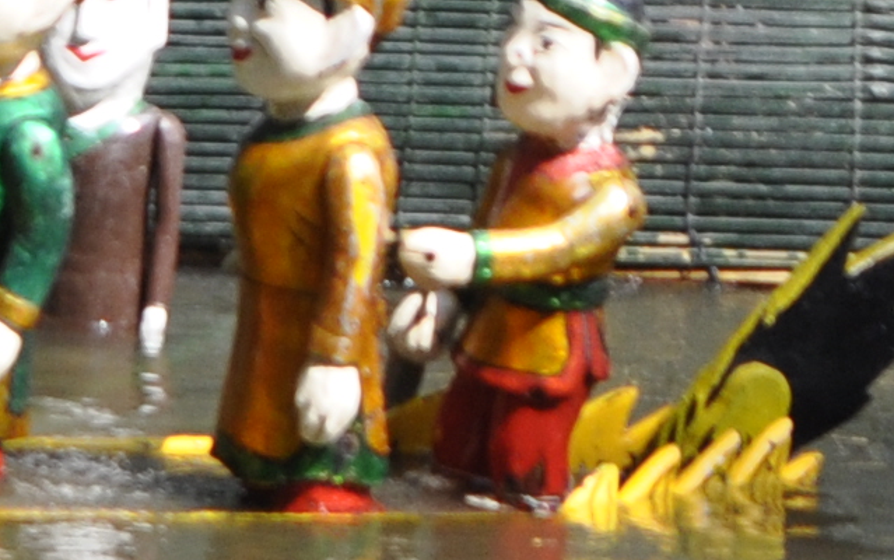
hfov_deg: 2.9
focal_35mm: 717
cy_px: 24
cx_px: -560
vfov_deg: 1.8
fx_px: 17477
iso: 450
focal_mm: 70
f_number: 4
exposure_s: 1/1000
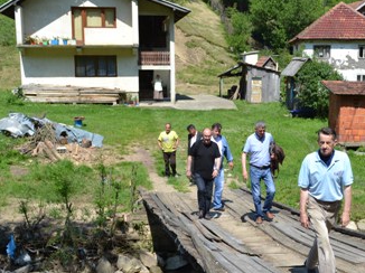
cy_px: 156
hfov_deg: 37.3
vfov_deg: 28.5
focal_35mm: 51
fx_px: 537
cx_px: 228
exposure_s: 1/250
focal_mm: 18
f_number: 7.1
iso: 100
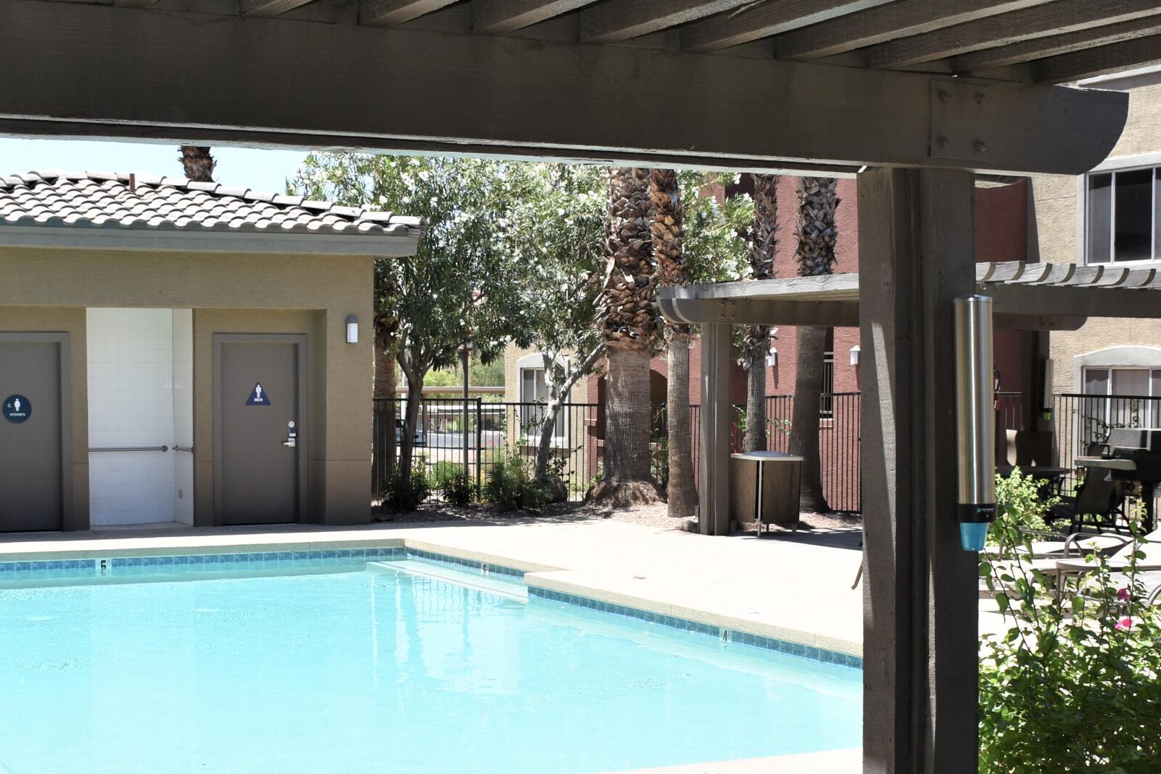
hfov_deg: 35.6
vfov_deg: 24.0
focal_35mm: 56
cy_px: 533
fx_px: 1806
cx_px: 530
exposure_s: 1/250
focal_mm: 20
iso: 100
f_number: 10
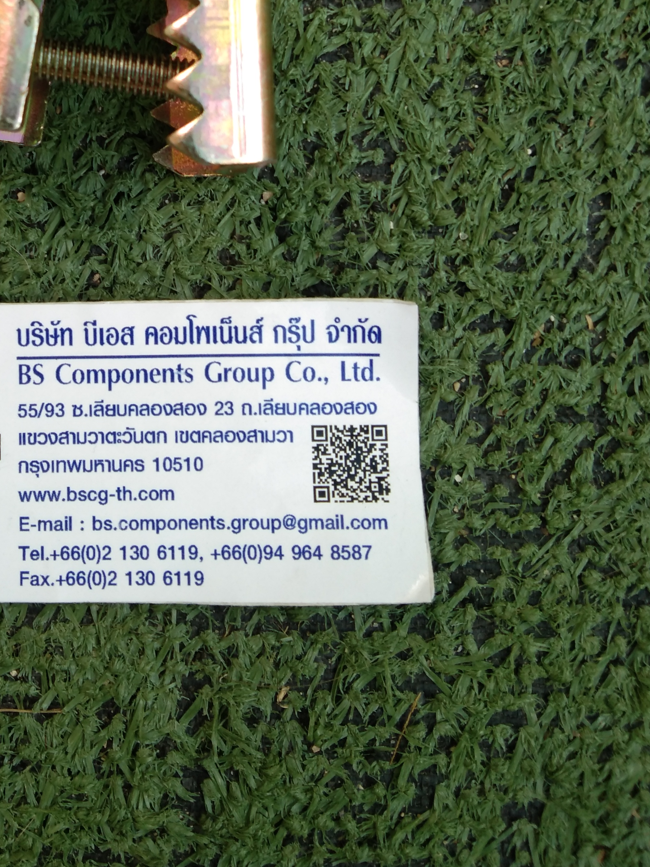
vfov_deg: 35.4
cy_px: 149
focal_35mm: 52
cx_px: 112
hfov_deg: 27.4
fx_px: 1302
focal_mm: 3.65
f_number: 2.2
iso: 121
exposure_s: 1/100
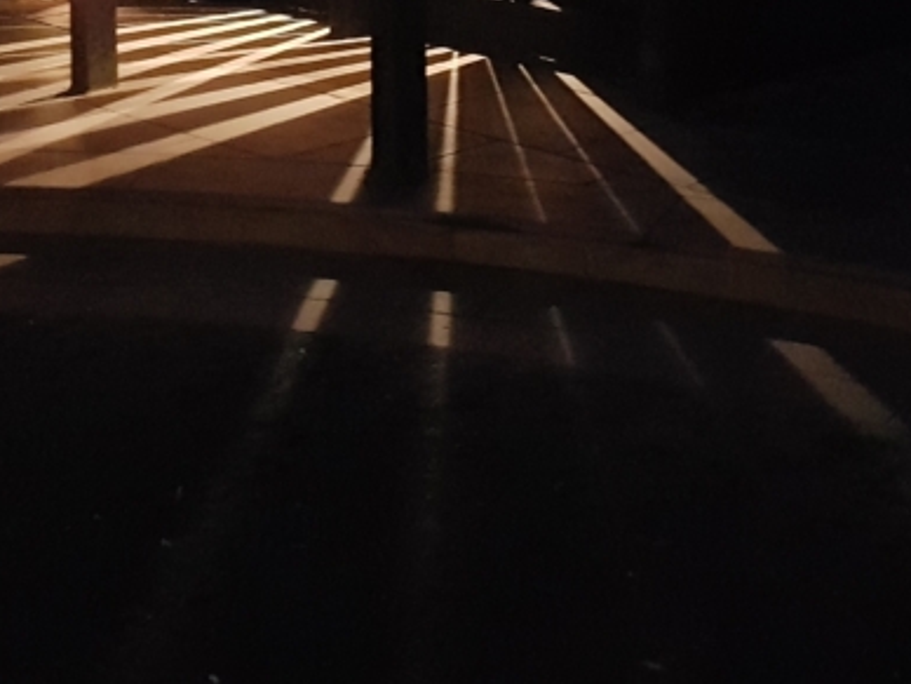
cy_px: -185
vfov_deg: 19.7
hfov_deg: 28.0
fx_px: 1816
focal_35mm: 69
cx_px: 315
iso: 1250
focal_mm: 4.2
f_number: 1.7
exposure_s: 1/7
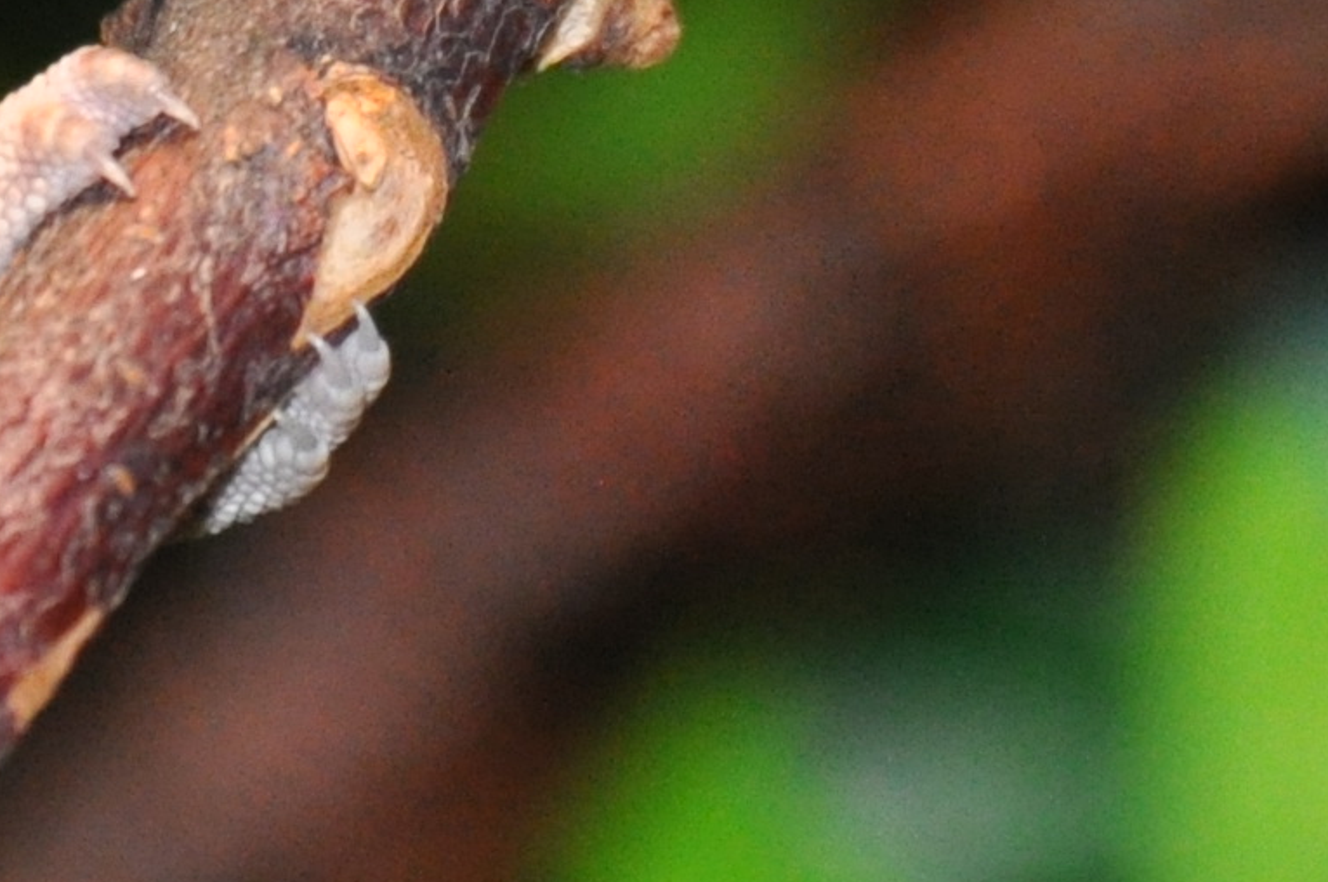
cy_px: -330
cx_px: 477
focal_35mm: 883
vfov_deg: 1.6
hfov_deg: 2.3
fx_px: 32524
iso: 800
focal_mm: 105
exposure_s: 1/60
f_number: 5.6
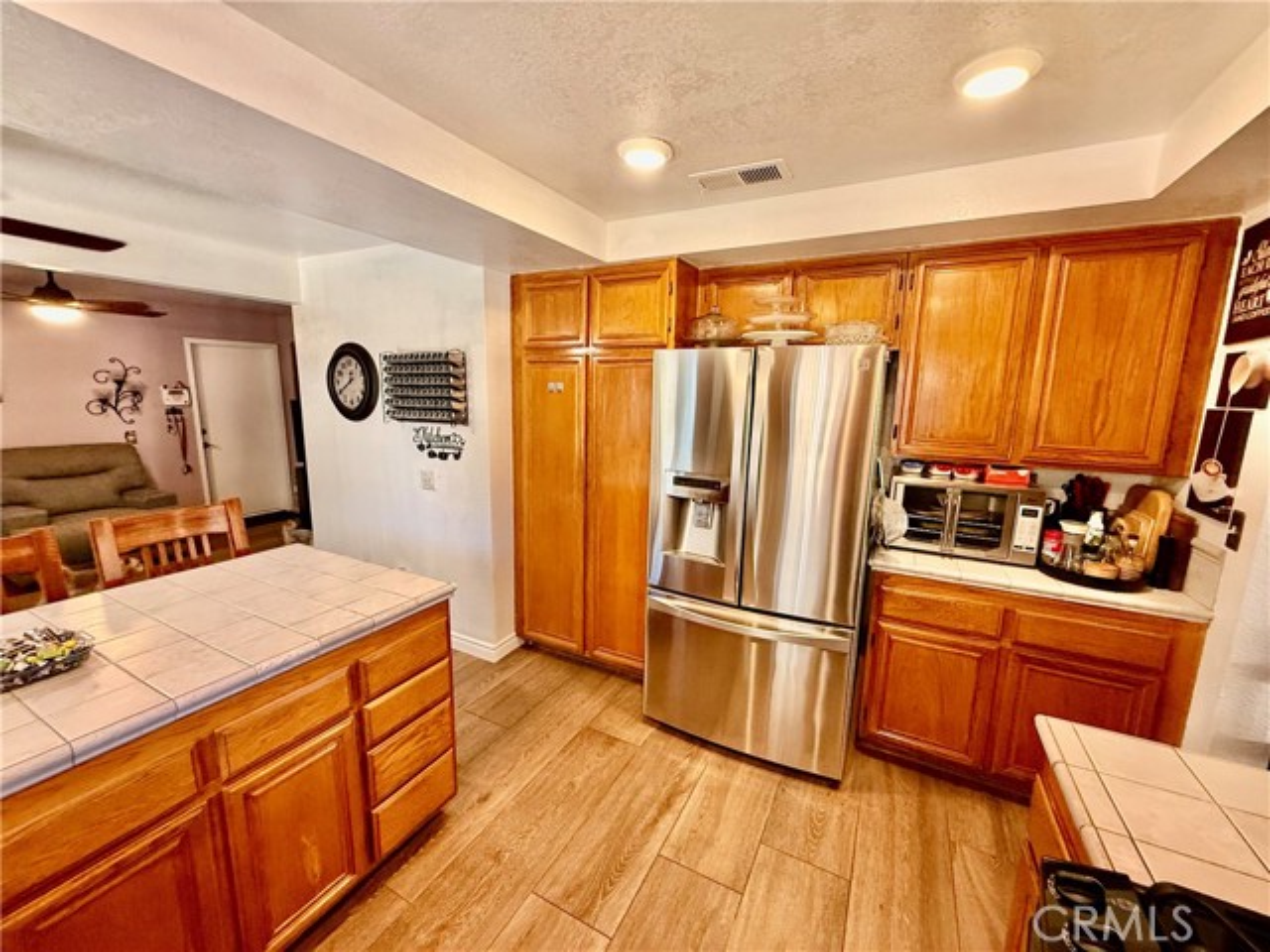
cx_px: 635
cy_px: 476
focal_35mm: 14
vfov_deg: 85.7
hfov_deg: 102.1
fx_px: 514
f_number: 2.2
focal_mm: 2.22
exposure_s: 1/77
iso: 320
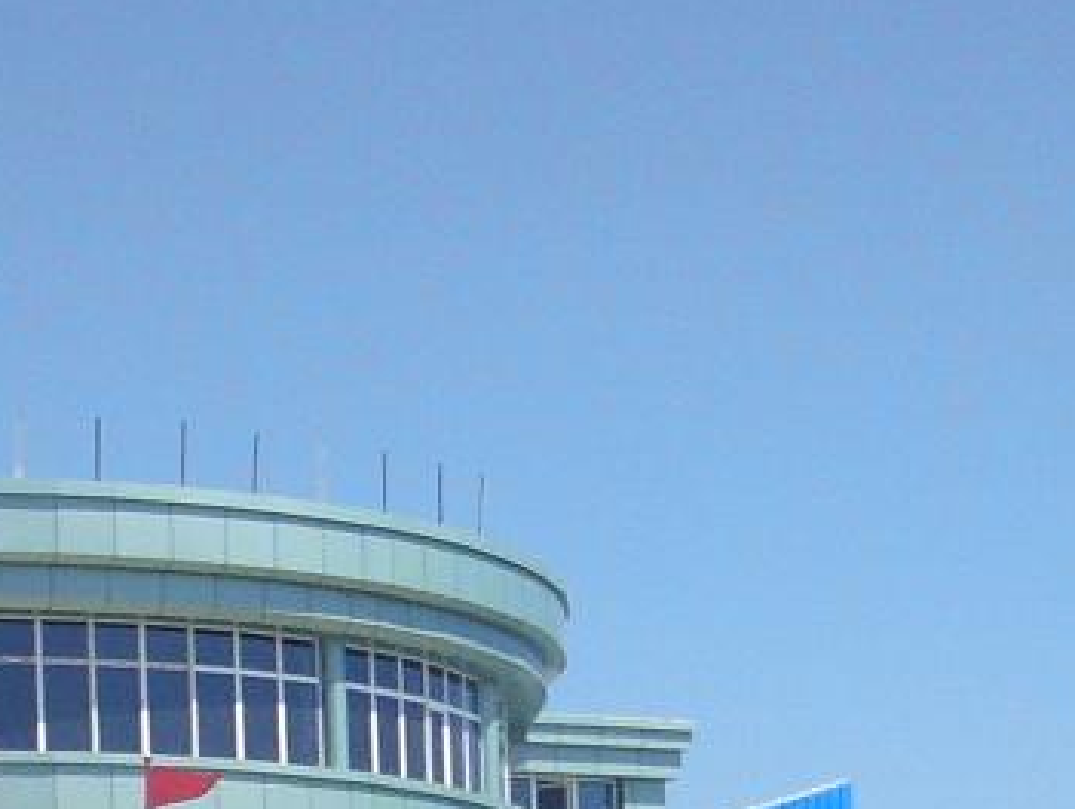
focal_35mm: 144
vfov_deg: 10.2
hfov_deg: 13.7
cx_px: 665
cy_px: 981
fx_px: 4477
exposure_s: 1/419
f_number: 5.6
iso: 50
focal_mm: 6.2
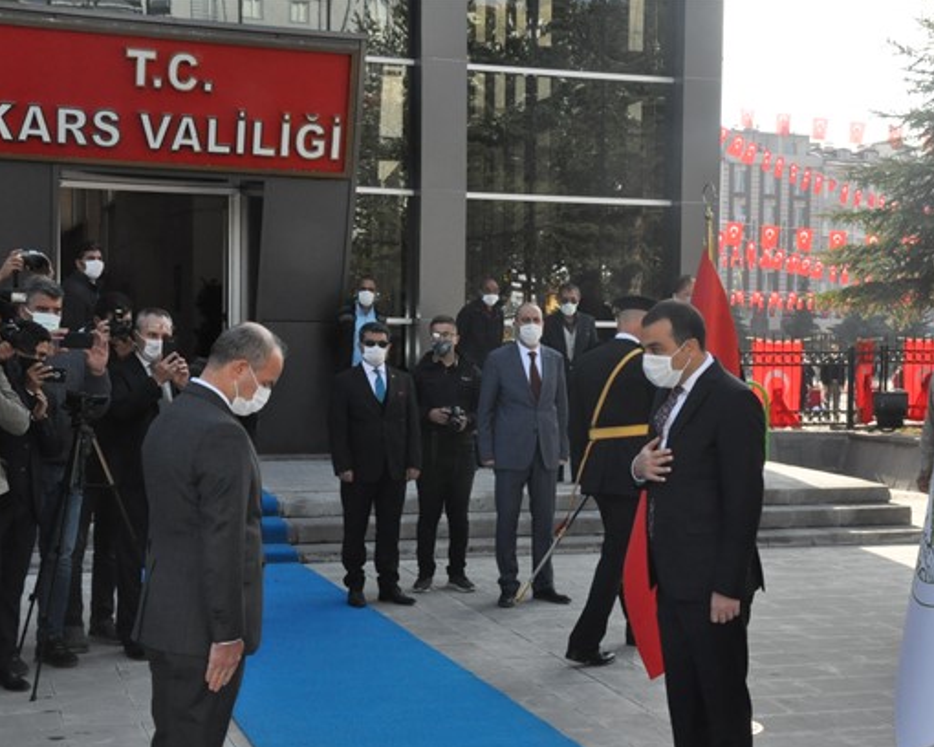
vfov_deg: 25.0
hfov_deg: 30.9
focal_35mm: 61
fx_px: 1686
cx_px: 520
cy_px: 392
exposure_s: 1/200
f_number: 20
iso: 1600
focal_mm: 34
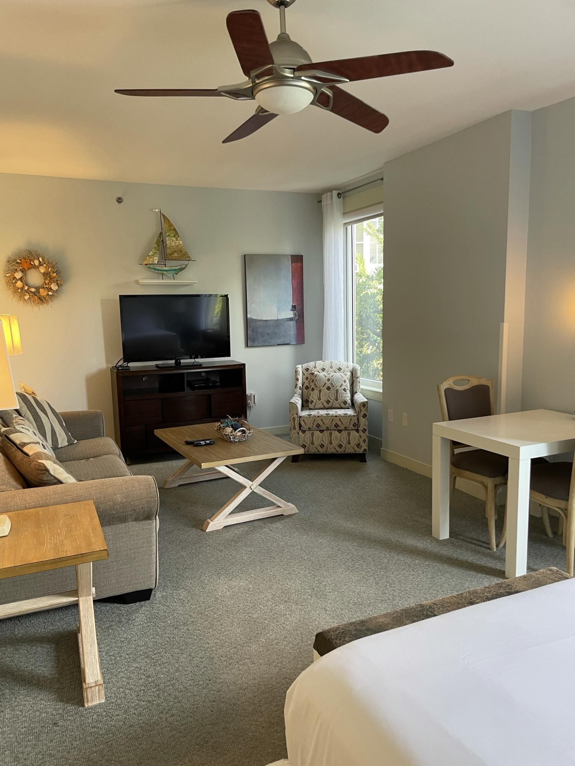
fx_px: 576
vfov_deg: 67.3
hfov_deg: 53.1
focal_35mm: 26
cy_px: 383
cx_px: 288
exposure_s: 1/60
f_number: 1.6
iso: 100
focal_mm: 4.2
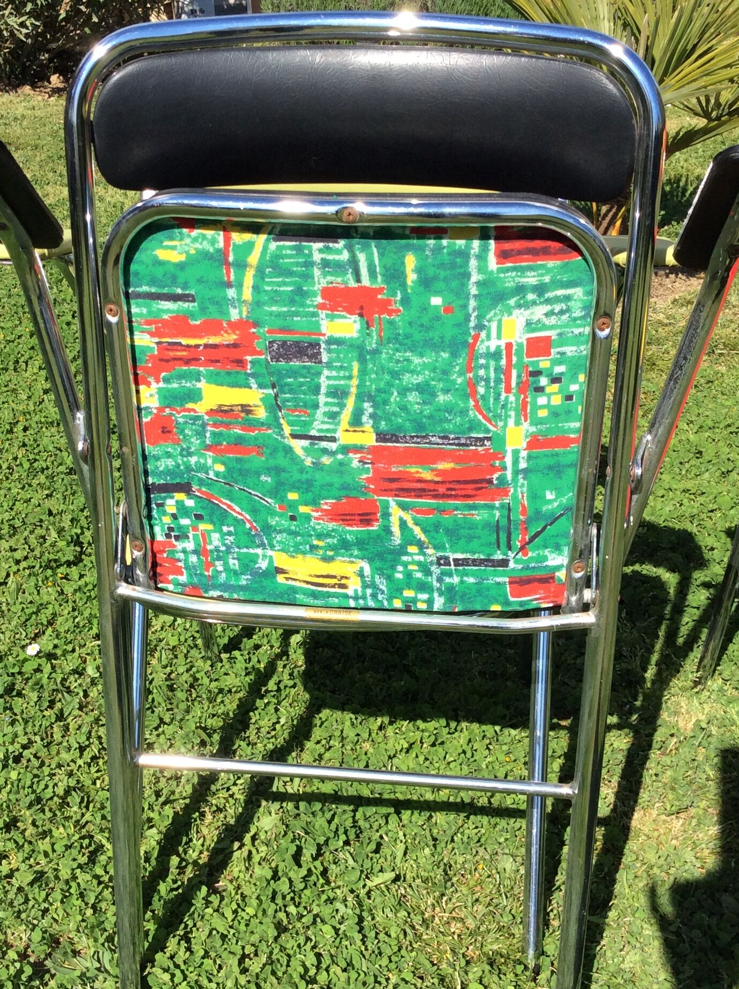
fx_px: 1284
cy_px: 546
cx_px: 330
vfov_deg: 42.1
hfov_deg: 32.1
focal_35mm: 45
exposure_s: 1/1144
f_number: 2.4
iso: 32
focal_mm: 3.3
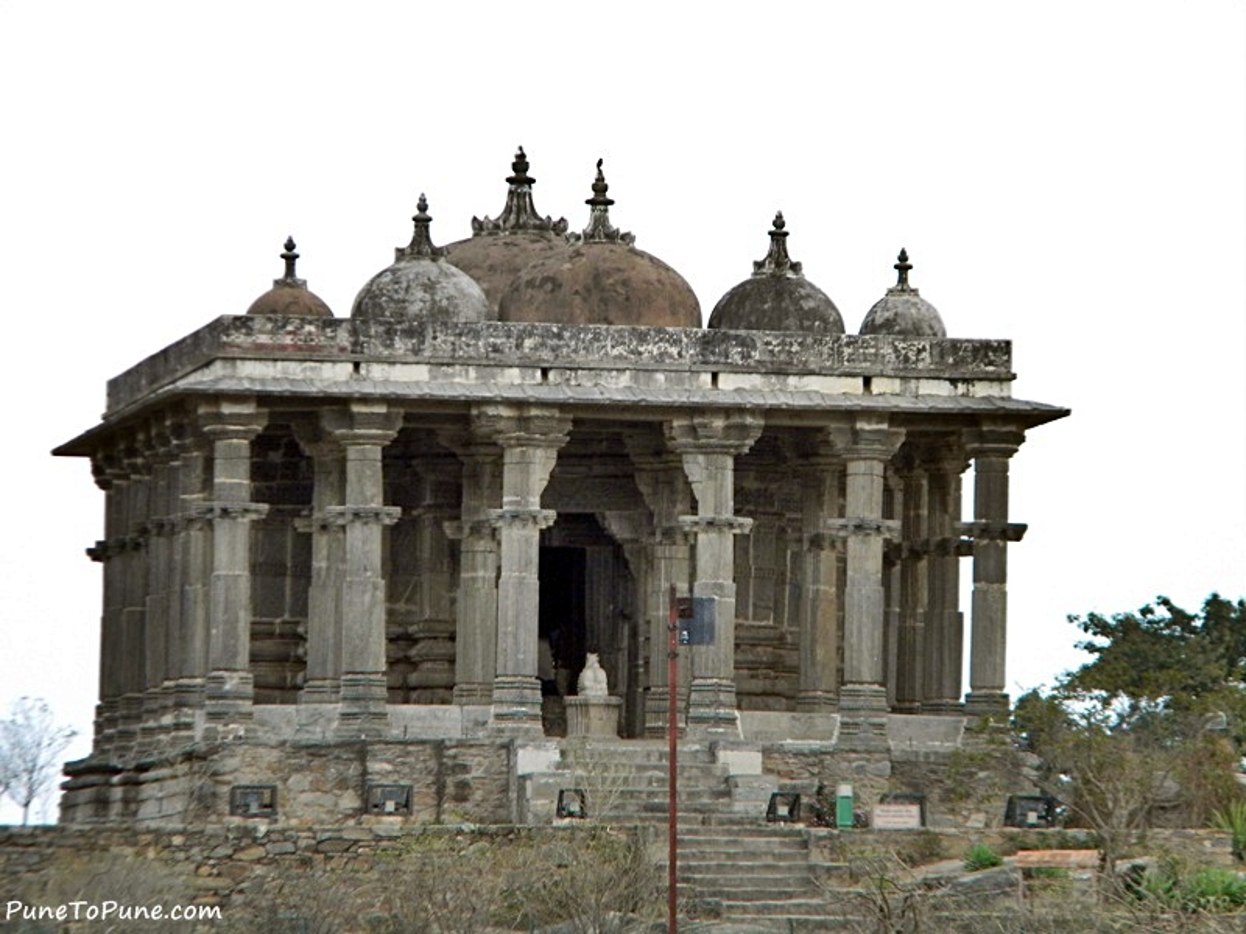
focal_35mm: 278
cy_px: 467
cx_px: 623
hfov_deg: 7.1
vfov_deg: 5.3
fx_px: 10007
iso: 306
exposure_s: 1/516
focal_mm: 50.4
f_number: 5.4
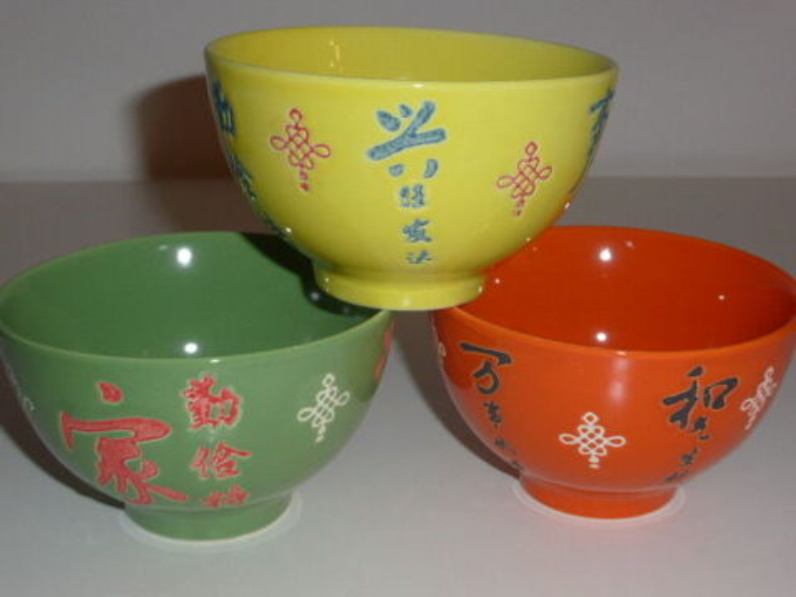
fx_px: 1219
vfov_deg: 27.5
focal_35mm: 53
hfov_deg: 36.2
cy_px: 298
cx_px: 398
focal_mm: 9
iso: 160
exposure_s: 1/60
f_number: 4.4
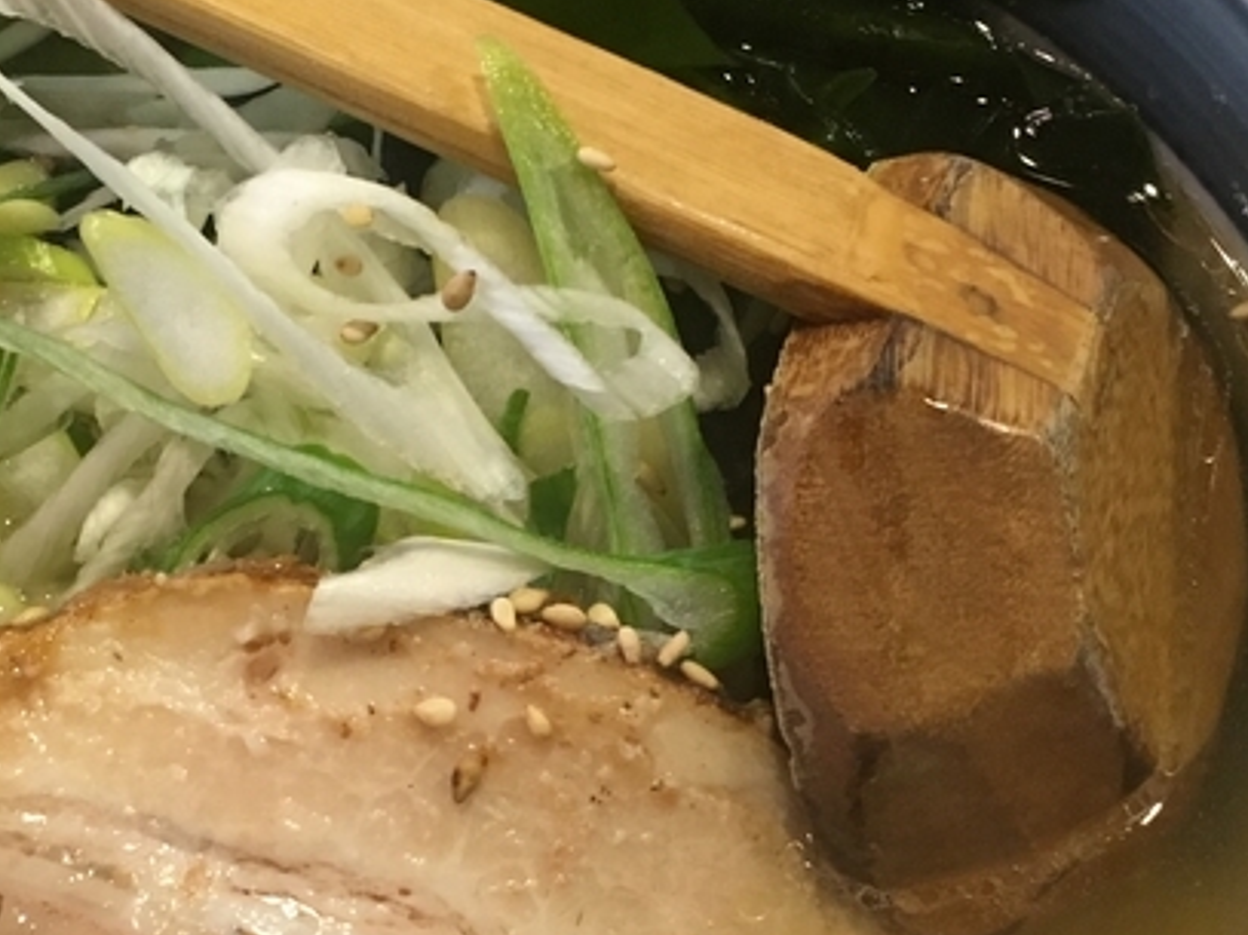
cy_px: 546
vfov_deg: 20.1
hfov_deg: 26.6
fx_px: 2631
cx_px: 438
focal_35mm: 73
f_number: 2.2
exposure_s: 1/30
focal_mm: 4.15
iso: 125
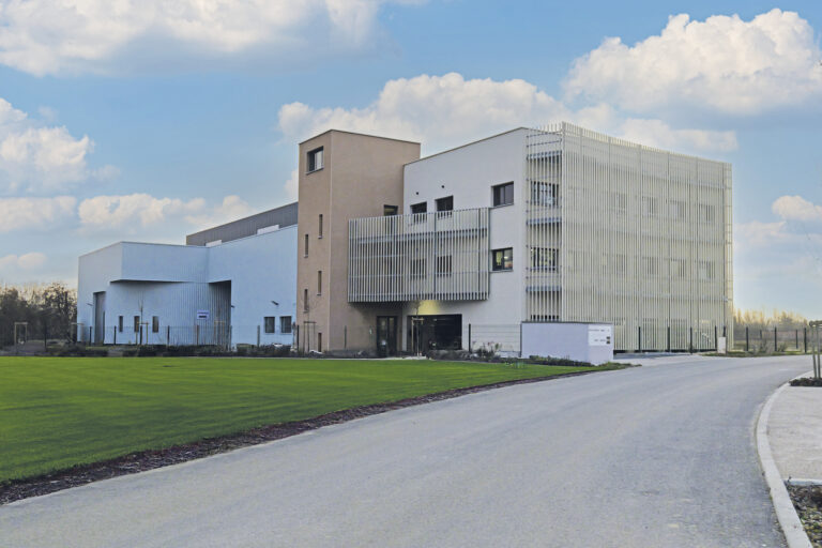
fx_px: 799
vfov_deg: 37.9
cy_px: 274
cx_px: 411
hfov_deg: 54.4
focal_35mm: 35
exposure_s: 1/640
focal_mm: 35
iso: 4000
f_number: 4.5
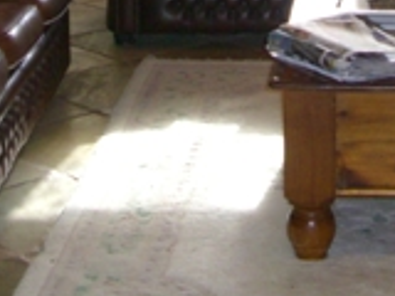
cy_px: -271
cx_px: 286
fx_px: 1734
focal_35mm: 152
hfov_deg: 13.0
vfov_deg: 9.2
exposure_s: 1/60
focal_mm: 7.9
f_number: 2.8
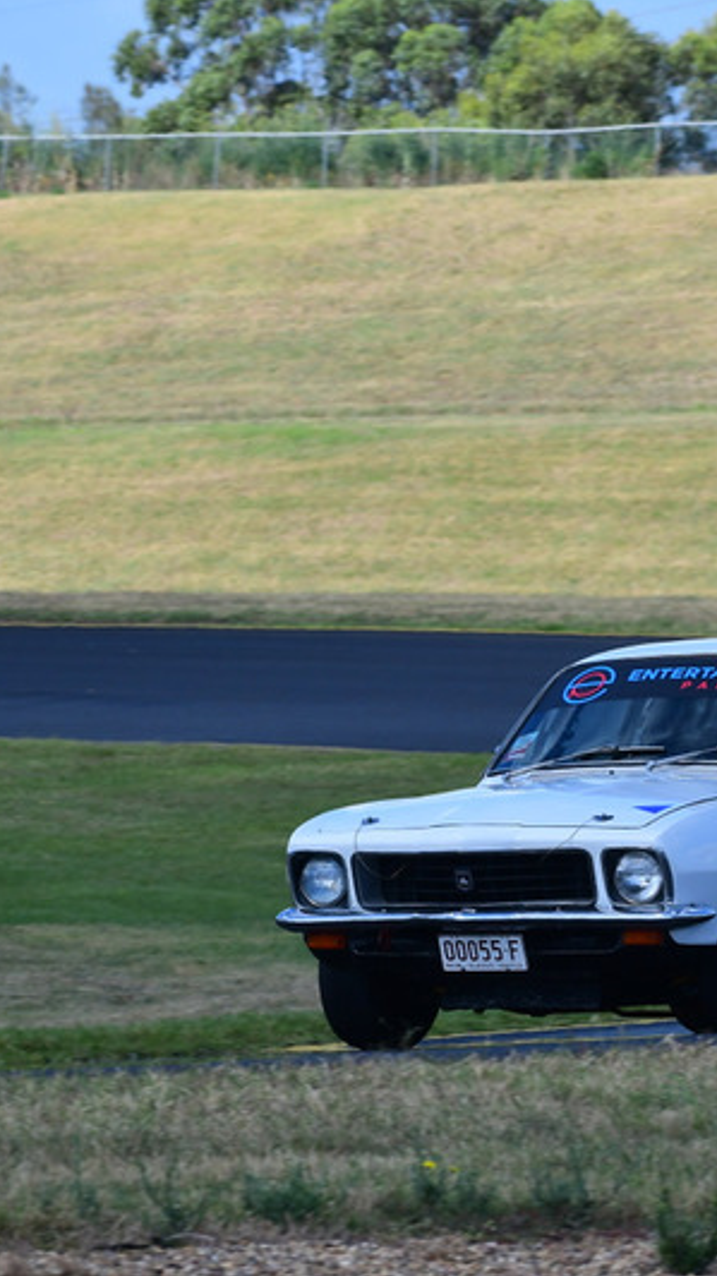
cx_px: 429
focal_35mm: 473
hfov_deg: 2.6
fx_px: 15997
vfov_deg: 4.6
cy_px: 638
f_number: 11
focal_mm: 200
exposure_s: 1/640
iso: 500
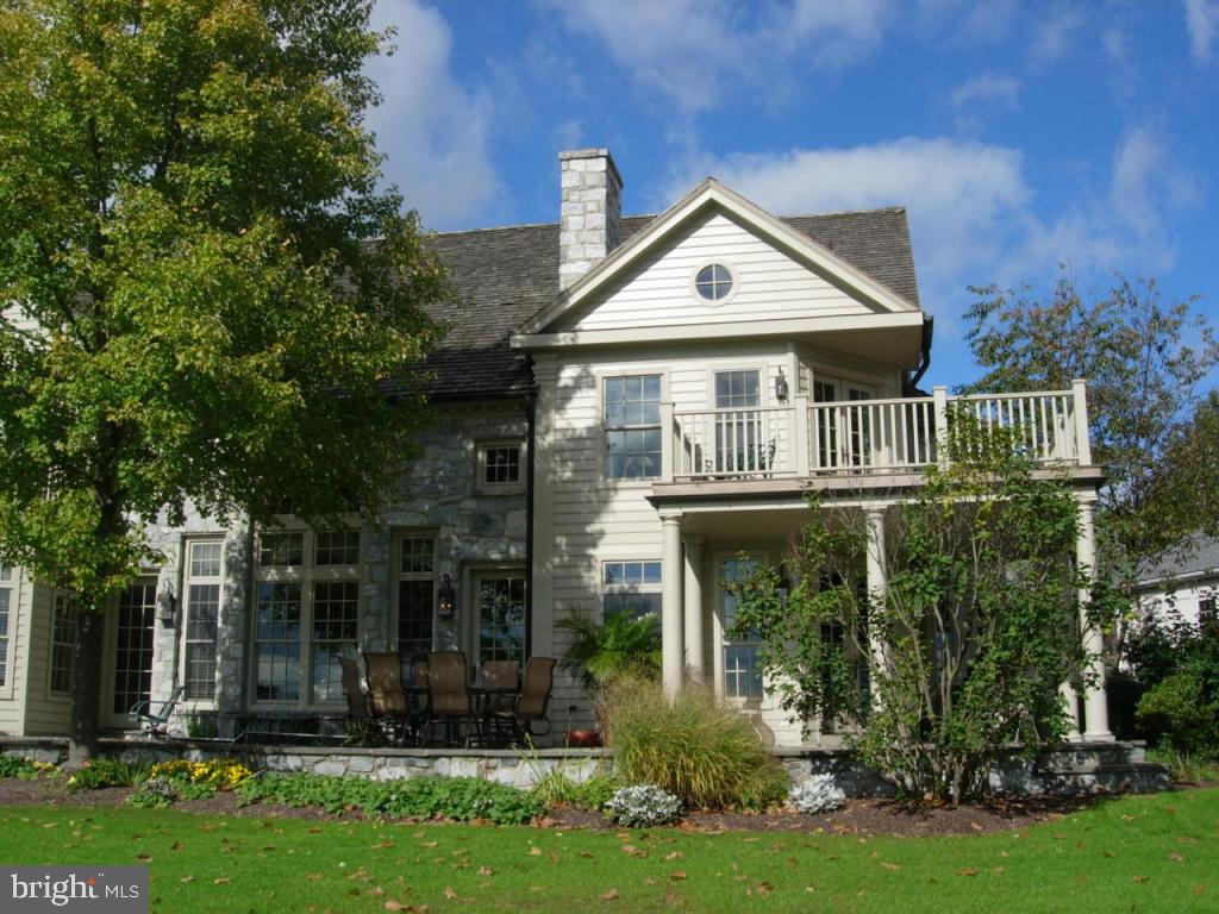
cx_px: 610
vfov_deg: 37.7
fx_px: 1338
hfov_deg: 49.0
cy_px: 457
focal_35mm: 38
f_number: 4.8
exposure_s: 1/861
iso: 64
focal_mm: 7.8
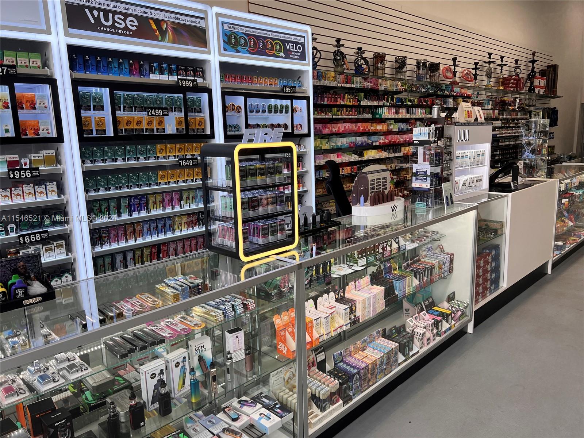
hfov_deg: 67.3
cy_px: 219
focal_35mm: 26
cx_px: 292
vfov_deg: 53.1
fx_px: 439
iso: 40
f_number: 1.5
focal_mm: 5.7
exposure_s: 1/202
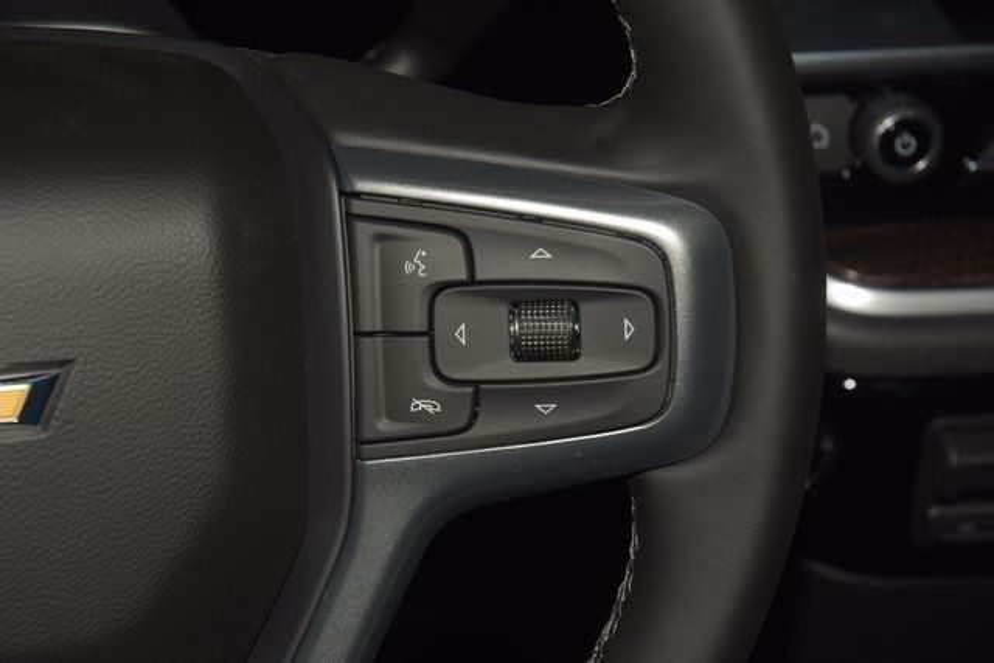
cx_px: 497
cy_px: 332
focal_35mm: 105
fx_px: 2900
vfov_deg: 13.0
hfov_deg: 19.5
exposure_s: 1/125
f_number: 8
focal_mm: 70
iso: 100
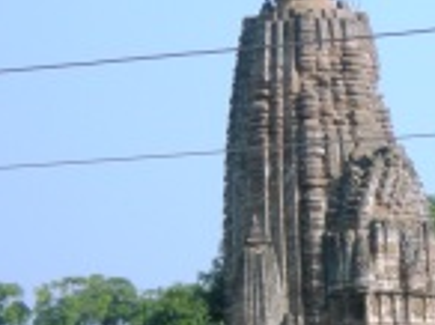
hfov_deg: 5.6
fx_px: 4391
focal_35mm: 350
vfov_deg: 4.2
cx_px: 533
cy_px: 230
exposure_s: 1/133
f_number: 5.9
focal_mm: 18.9
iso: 64
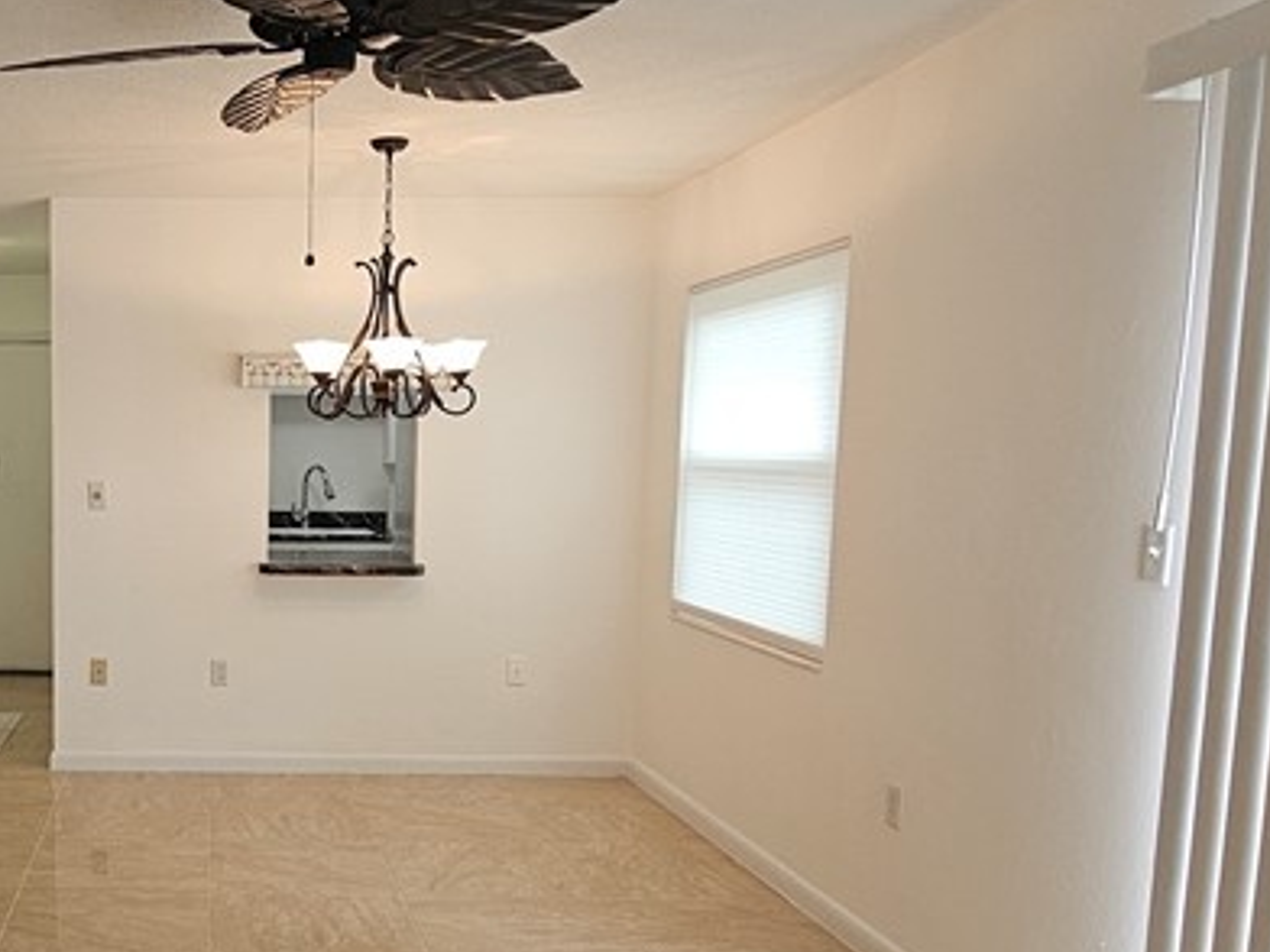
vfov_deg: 41.4
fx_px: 1247
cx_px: 175
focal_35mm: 34
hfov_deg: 49.3
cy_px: 606
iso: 64
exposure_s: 1/60
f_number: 2.2
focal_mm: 2.2
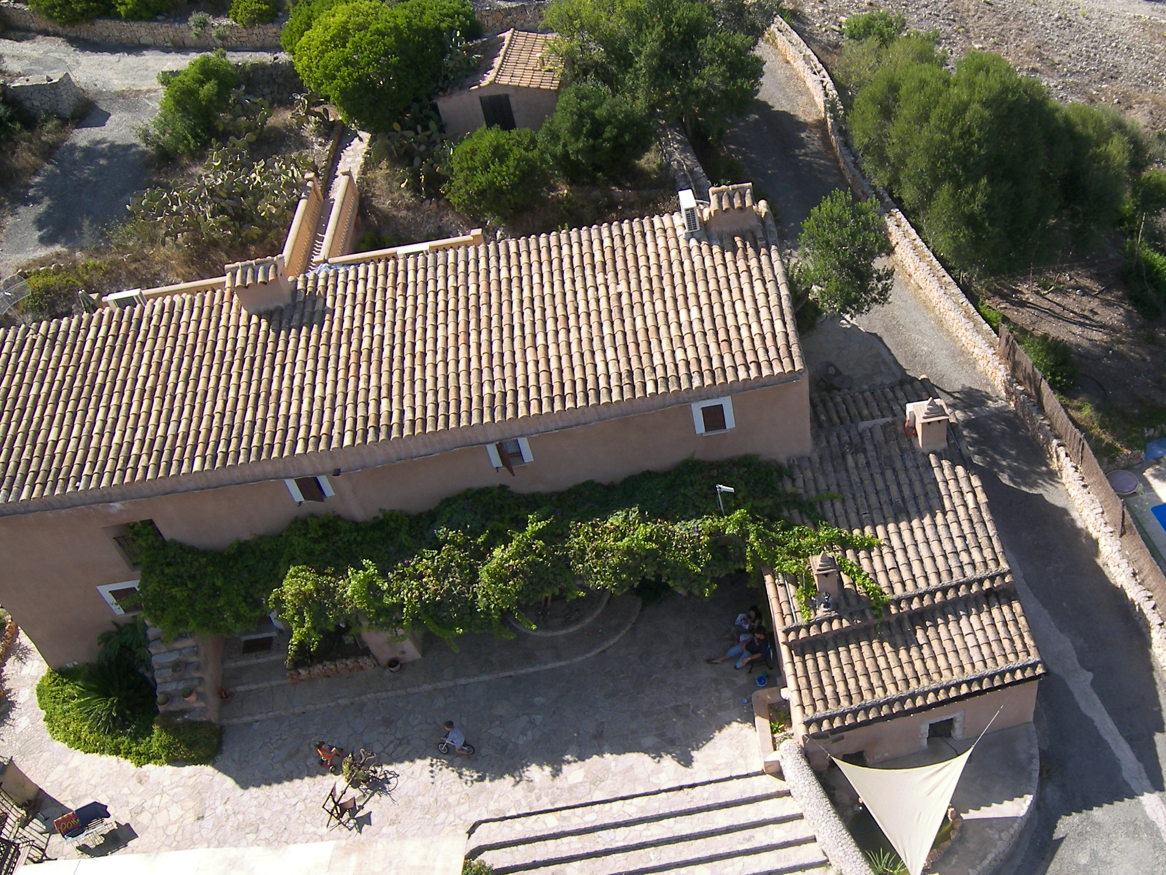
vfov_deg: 41.8
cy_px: 436
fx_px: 1145
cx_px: 810
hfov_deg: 52.5
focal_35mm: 34
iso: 50
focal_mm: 5
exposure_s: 1/640
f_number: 2.8
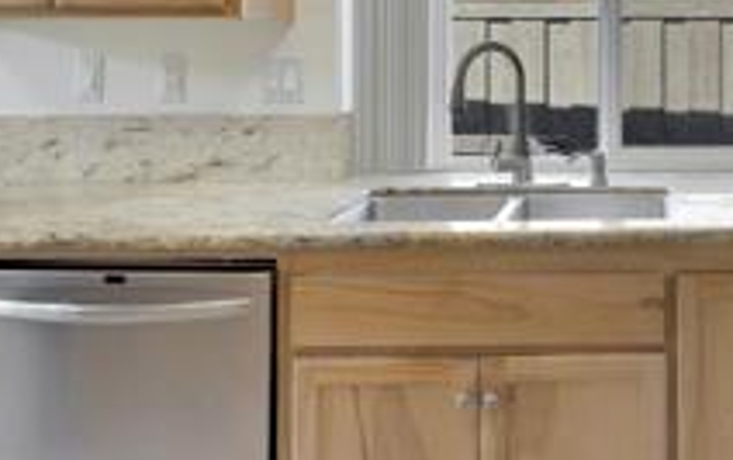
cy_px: 92
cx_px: 664
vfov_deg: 29.3
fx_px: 860
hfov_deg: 42.3
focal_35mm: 43
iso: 200
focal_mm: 14
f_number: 8
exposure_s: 1/40
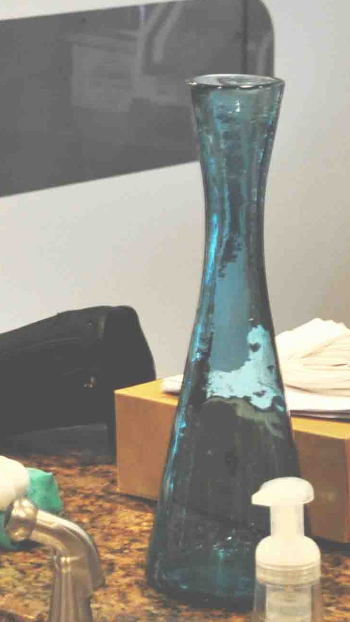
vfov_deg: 13.5
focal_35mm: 155
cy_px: -102
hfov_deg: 7.7
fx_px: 2557
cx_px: -86
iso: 800
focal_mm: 30
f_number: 4.5
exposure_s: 1/30
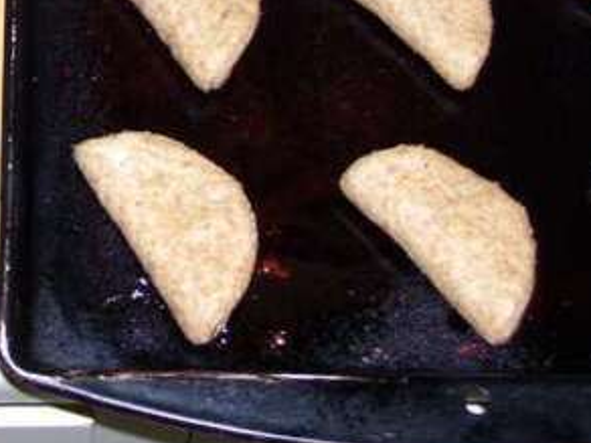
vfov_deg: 11.5
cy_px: -125
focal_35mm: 126
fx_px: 2151
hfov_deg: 15.4
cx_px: 6
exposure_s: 1/60
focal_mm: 7.6
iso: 80
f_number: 3
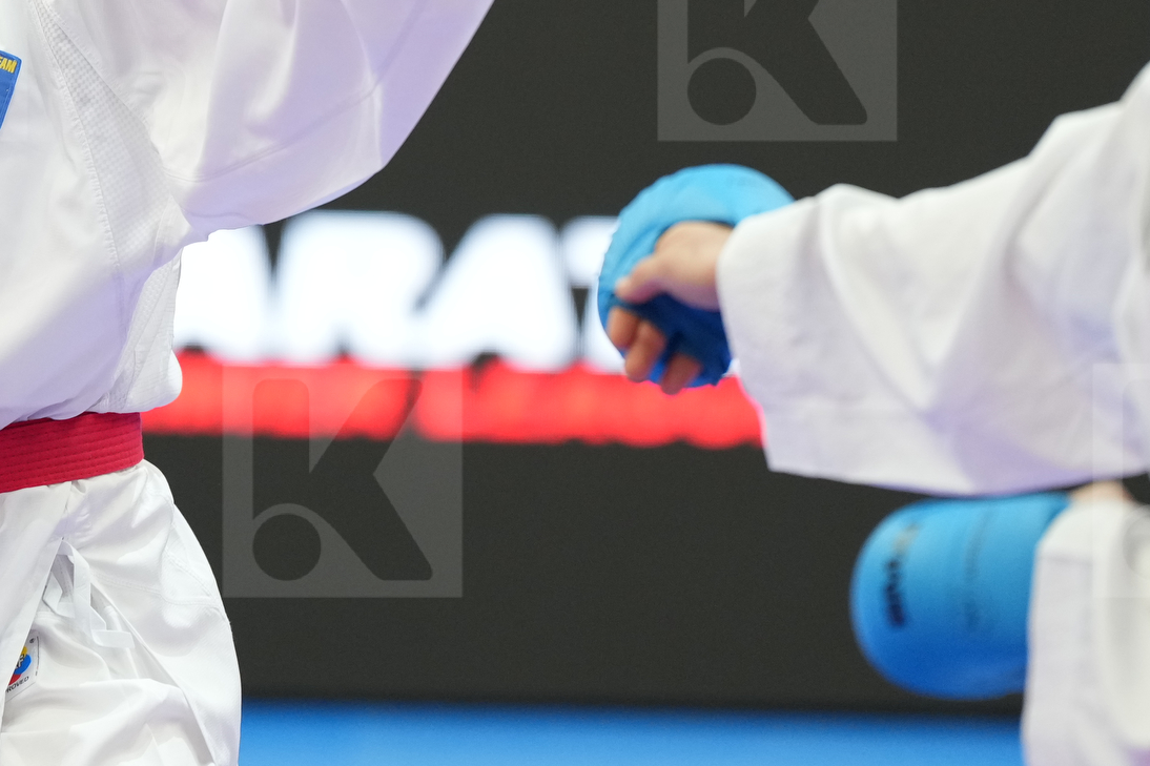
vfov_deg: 3.0
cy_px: 25
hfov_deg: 4.5
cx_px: 343
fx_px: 14595
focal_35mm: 457
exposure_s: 1/1000
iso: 2000
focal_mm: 200
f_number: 2.8
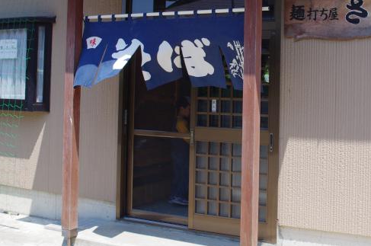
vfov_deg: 26.1
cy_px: 68
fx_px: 525
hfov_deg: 38.4
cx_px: 256
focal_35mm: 51
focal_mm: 21
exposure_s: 1/320
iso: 200
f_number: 6.3
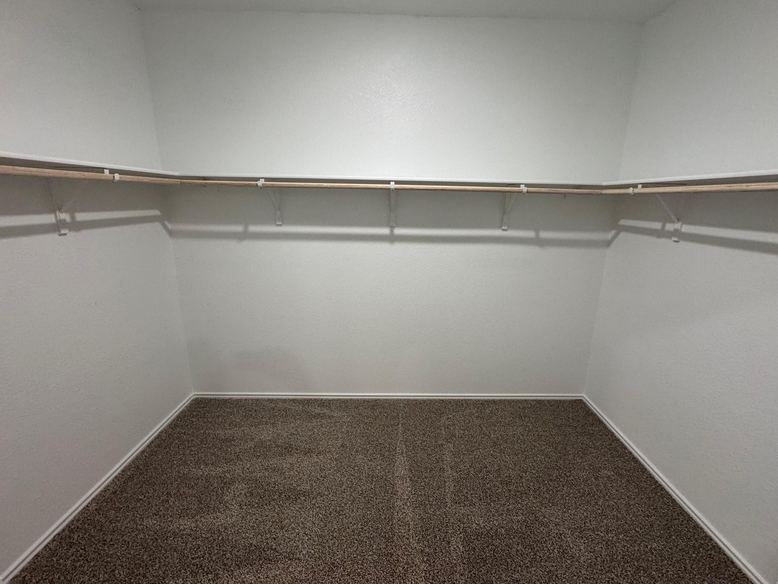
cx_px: 402
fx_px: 337
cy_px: 279
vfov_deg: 81.7
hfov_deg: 98.1
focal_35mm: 15
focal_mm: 2.22
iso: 200
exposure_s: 1/60
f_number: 2.2
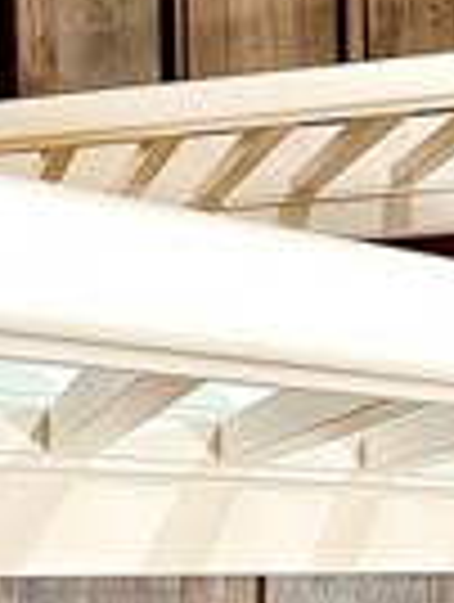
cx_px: 566
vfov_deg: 16.3
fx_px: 2074
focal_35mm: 119
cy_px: 540
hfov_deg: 12.2
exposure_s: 1/60
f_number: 1.6
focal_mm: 5.1
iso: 200
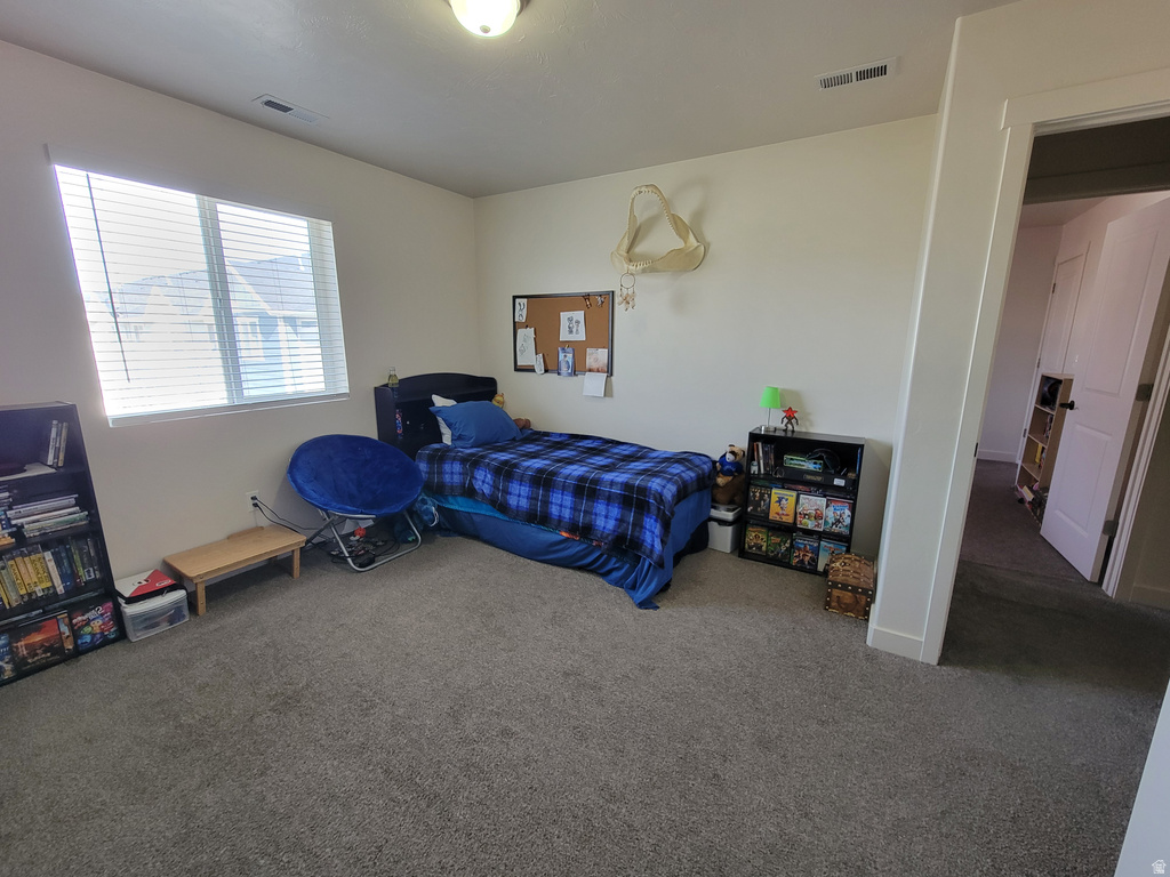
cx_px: 585
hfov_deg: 106.2
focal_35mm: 13
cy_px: 438
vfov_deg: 89.9
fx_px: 439
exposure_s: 1/60
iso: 200
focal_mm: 2.2
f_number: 2.2
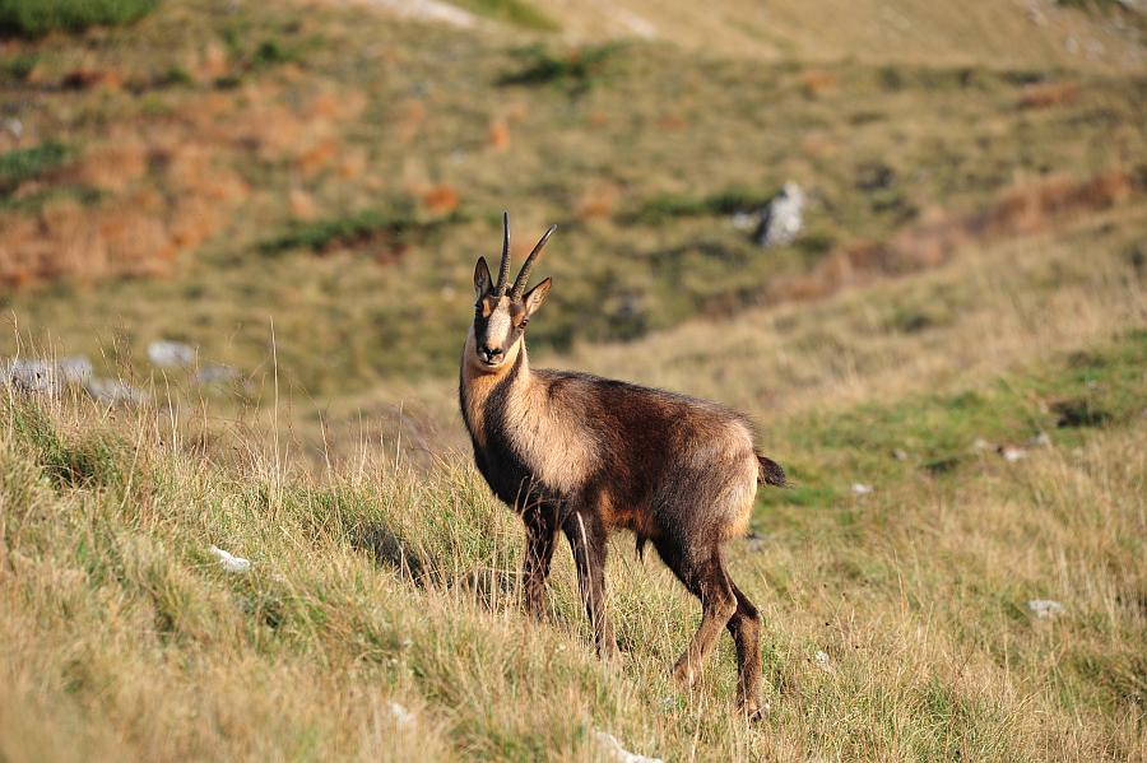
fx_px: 11145
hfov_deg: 5.9
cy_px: 382
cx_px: 574
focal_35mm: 350
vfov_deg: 3.9
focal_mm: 350
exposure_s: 1/320
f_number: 9
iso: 500
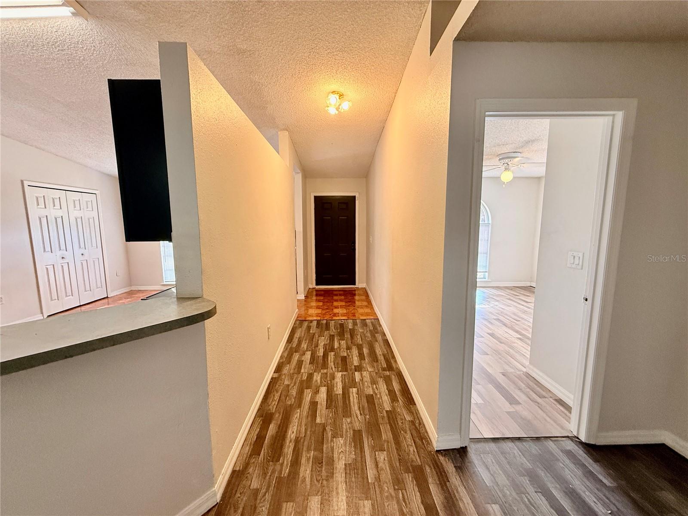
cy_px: 258
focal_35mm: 14
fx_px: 278
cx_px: 344
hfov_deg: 102.1
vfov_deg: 85.7
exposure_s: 1/120
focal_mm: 2.22
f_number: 2.2
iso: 320
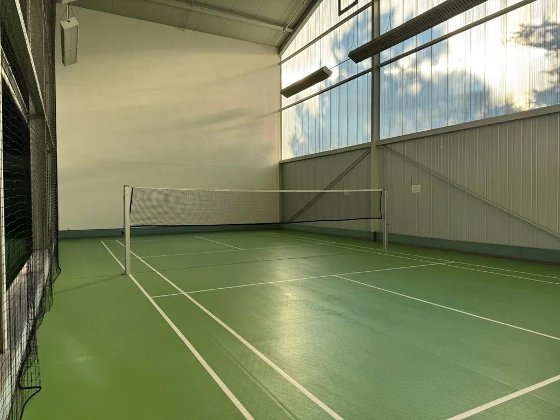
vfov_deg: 56.8
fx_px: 388
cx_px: 280
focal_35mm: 24
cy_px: 210
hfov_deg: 71.6
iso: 80
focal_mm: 6.76
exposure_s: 1/1151
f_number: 1.78
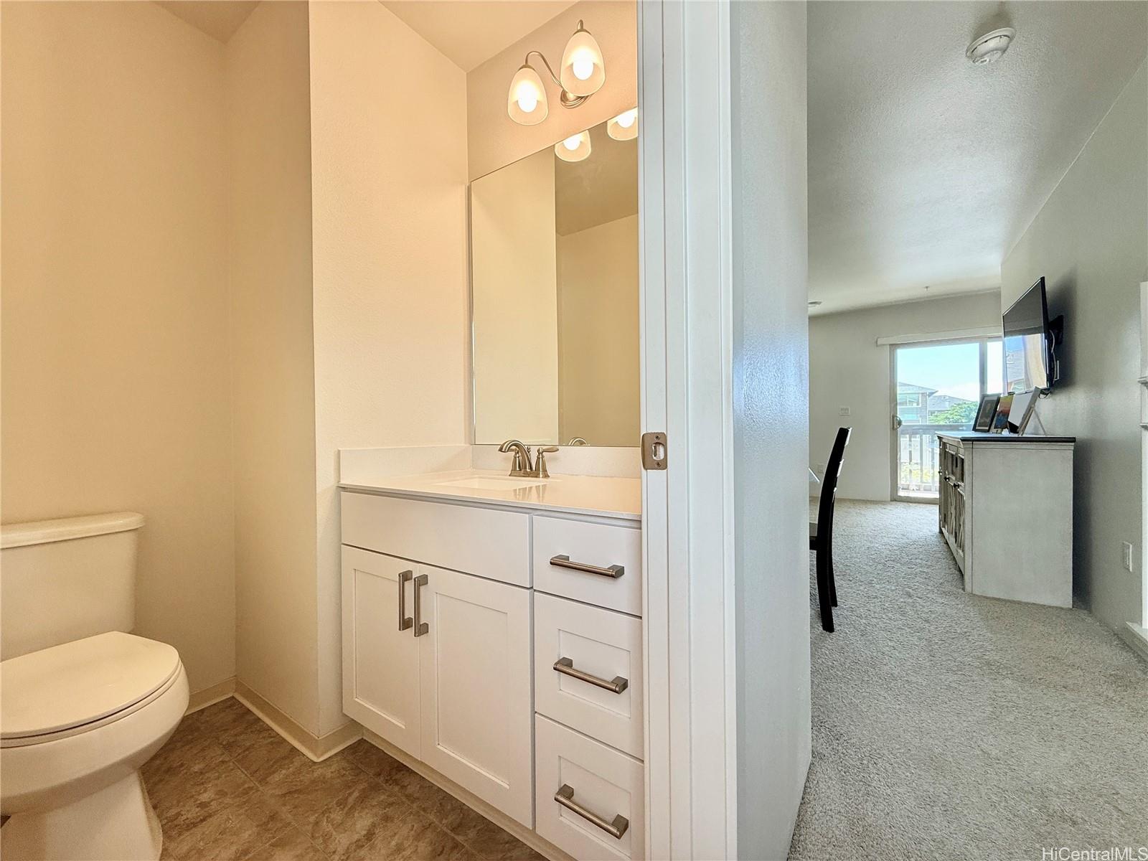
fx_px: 464
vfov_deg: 85.7
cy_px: 430
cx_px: 574
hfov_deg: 102.1
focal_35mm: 14
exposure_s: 1/120
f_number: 2.2
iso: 100
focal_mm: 2.22
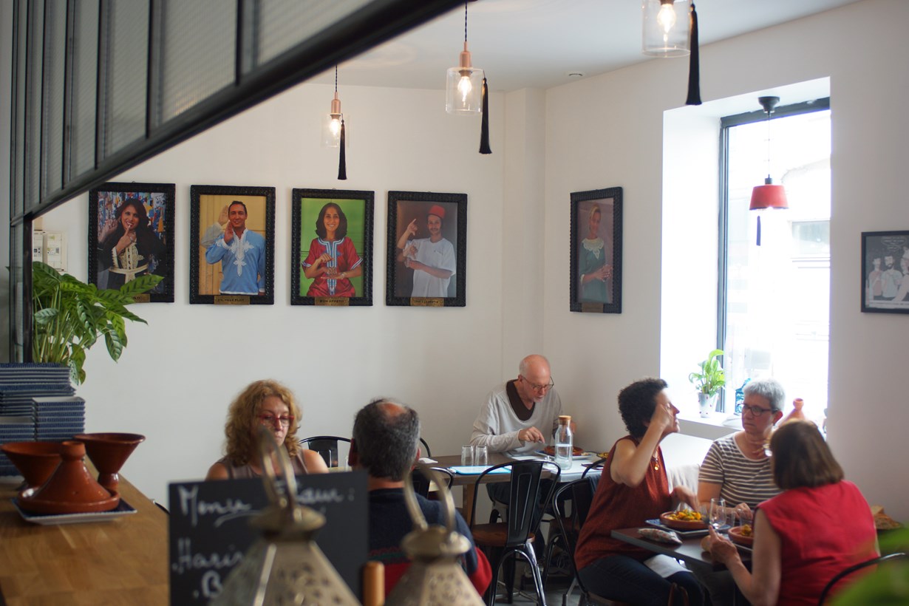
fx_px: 1060
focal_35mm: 42
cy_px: 303
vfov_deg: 31.9
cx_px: 454
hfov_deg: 46.4
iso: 125
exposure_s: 1/13
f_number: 4.5
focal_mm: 28
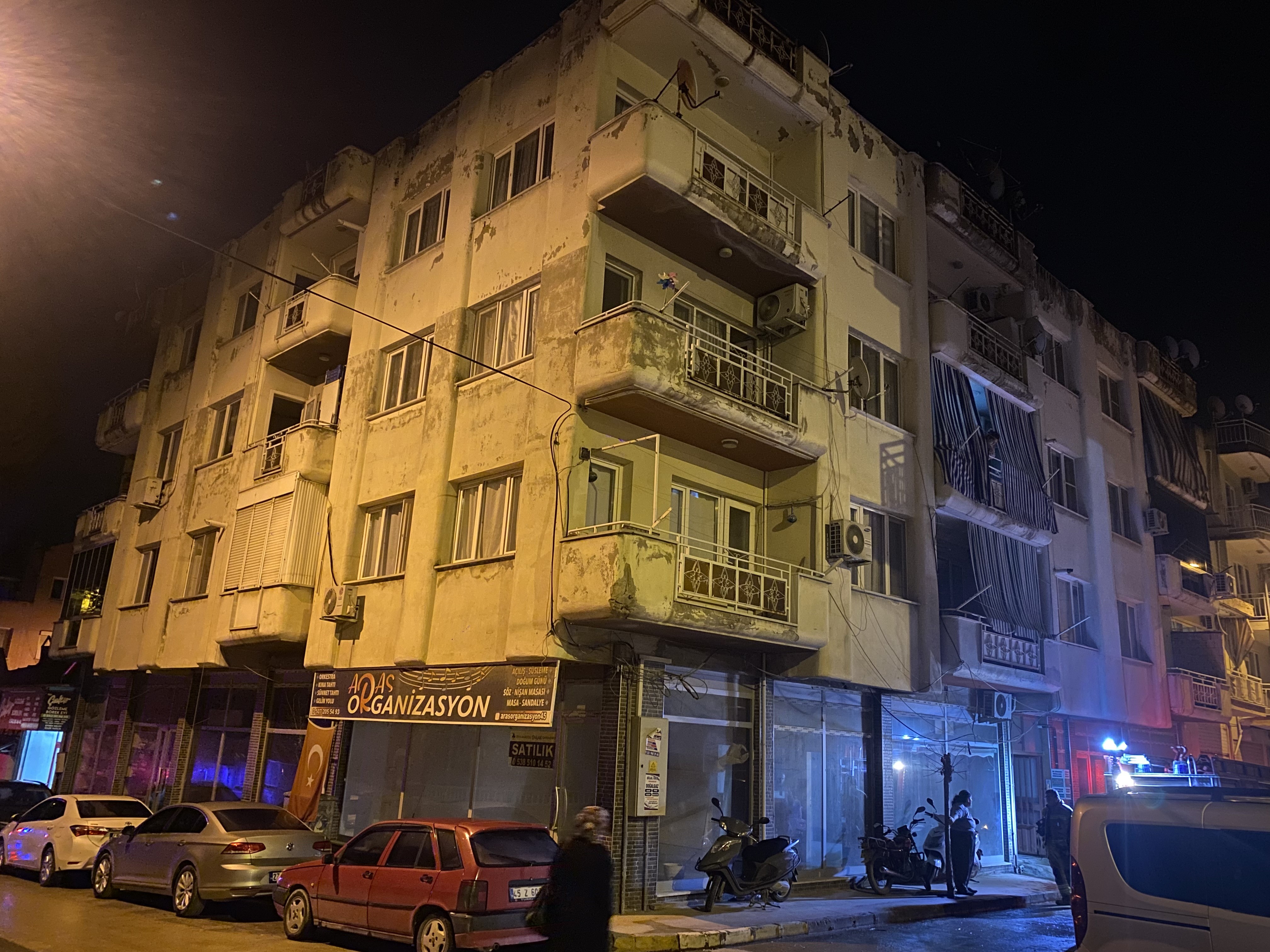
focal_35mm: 26
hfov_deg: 67.3
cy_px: 476
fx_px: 954
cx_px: 635
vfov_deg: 53.1
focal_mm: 4.25
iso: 500
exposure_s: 1/10
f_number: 1.8
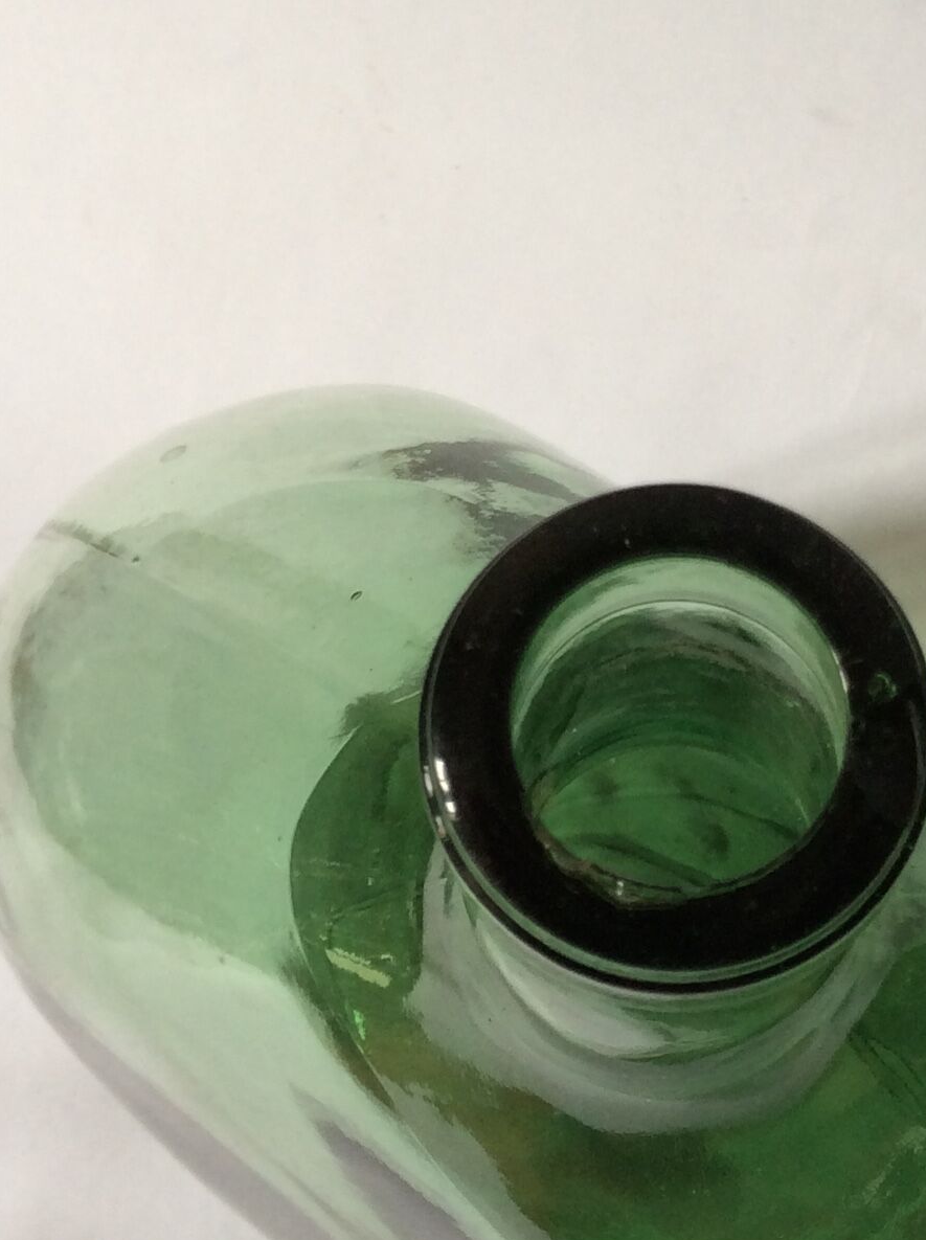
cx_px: 725
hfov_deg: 20.7
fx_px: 2504
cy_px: 786
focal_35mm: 70
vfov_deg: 27.7
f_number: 2.4
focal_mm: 3.3
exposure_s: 1/33
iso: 40
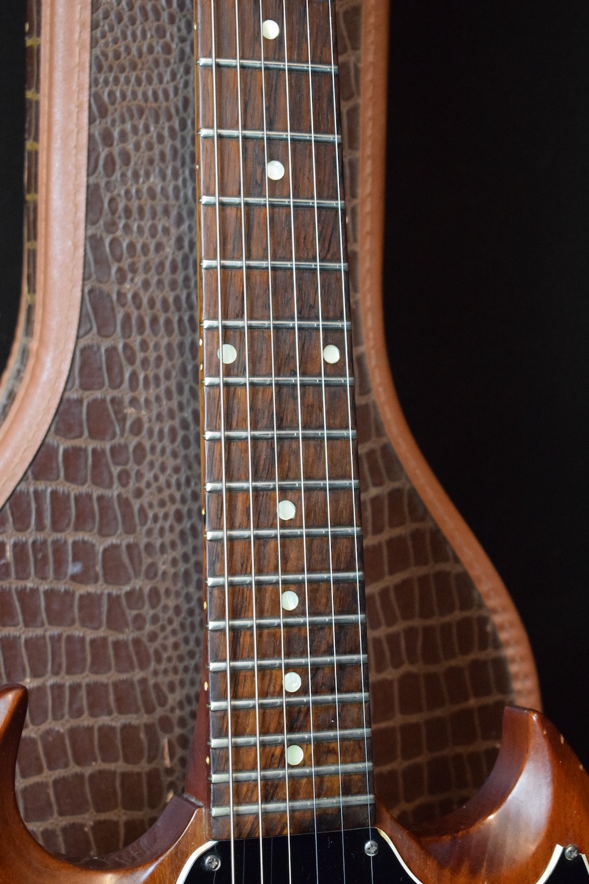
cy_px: 442
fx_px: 1767
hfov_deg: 18.9
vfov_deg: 28.1
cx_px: 294
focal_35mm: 72
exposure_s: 1/60
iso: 6400
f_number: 5.3
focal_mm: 48
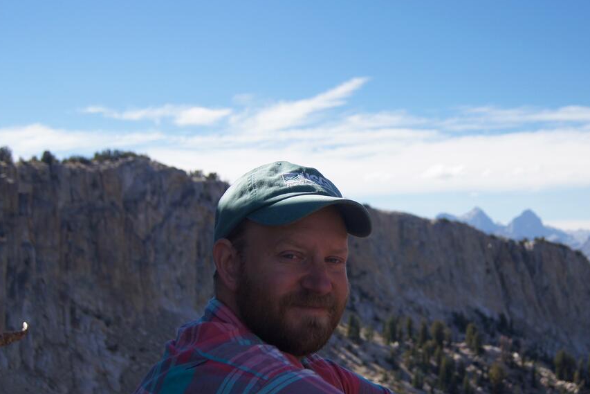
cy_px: 215
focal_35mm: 61
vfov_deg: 22.3
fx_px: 1000
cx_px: 409
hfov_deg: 32.5
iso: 100
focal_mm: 26
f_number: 4.5
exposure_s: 1/320
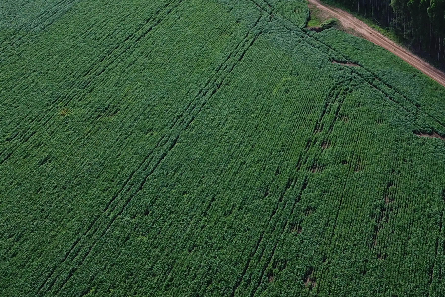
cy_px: -60
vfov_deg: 21.1
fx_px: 742
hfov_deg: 32.9
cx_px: 320
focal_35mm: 60
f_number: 2.2
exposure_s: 1/513
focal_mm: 4.73
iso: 100
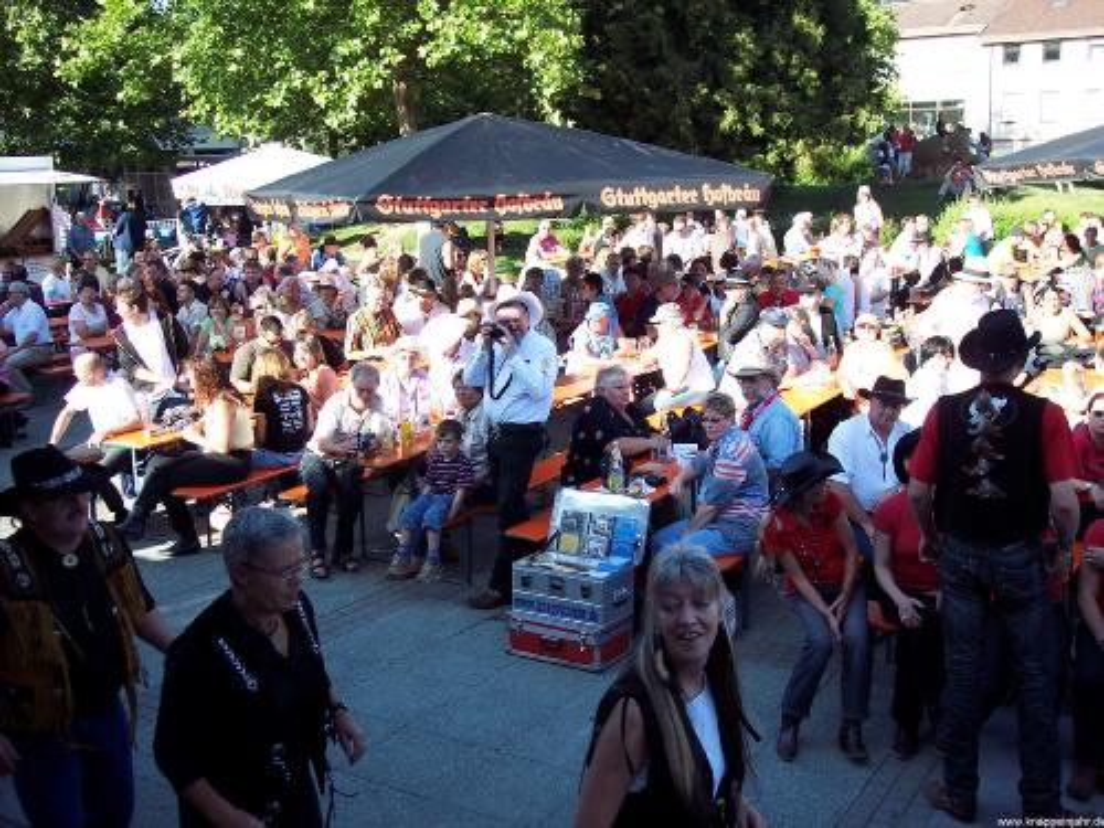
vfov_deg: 36.8
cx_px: 552
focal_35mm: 39
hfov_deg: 47.9
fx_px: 1244
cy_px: 414
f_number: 3.4
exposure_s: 1/180
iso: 100
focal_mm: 8
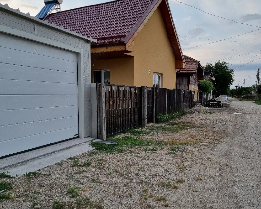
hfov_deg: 52.8
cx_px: 131
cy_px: 122
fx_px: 263
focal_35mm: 34
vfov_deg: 43.2
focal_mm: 5.4
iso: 50
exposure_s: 1/278
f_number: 1.8
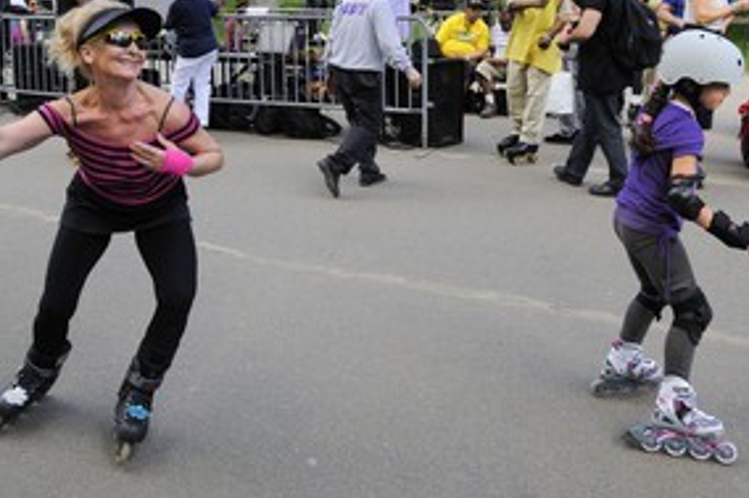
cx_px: 344
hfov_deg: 48.4
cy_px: 158
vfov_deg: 33.0
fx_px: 832
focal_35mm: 40
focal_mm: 27
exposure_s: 1/500
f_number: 4.5
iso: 400
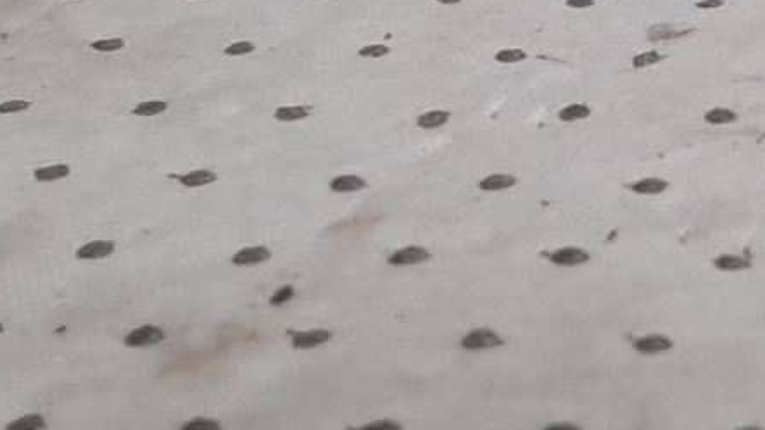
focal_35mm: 126
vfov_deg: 9.2
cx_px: 1116
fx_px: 2555
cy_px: -326
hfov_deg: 15.8
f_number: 2
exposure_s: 1/50
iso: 160
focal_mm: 4.6
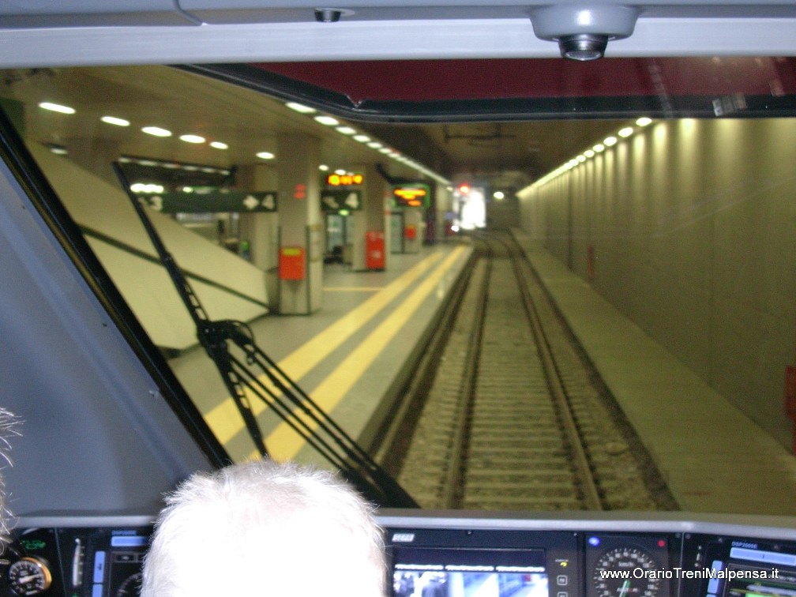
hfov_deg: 42.1
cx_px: 398
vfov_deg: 32.2
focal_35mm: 45
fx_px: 1035
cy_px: 298
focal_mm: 6.7
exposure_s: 1/2.7
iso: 70
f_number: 2.9
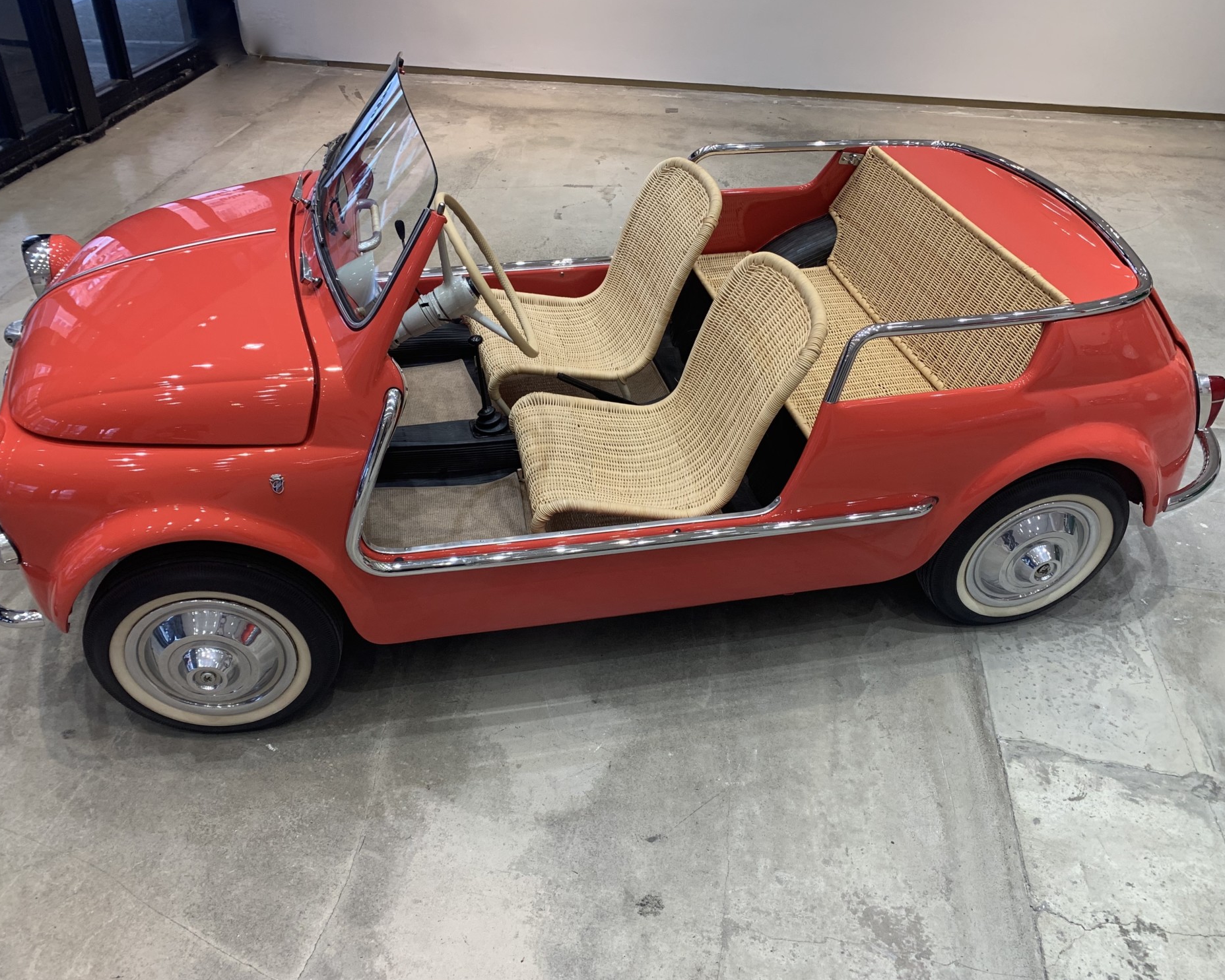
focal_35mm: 28
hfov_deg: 62.2
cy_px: 504
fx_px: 1015
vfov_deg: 51.5
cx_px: 585
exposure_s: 1/120
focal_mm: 4.25
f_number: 1.8
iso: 80
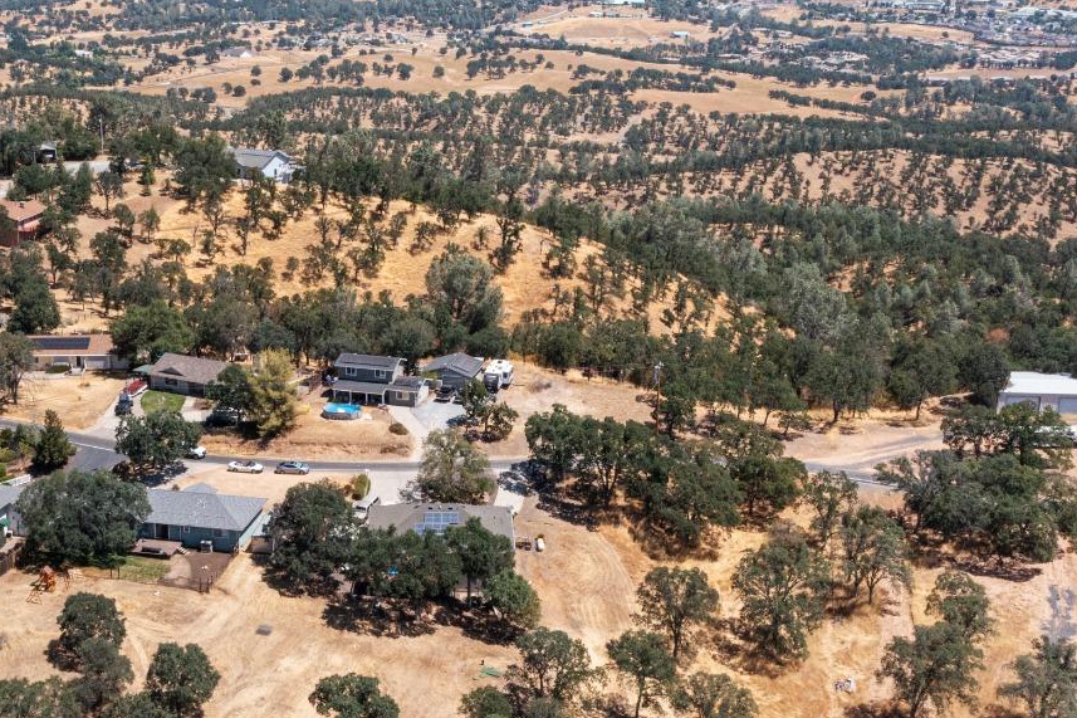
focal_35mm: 49
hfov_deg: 40.2
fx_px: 1466
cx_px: 425
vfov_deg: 27.5
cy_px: 338
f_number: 10
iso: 800
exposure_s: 1/500
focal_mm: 10.26
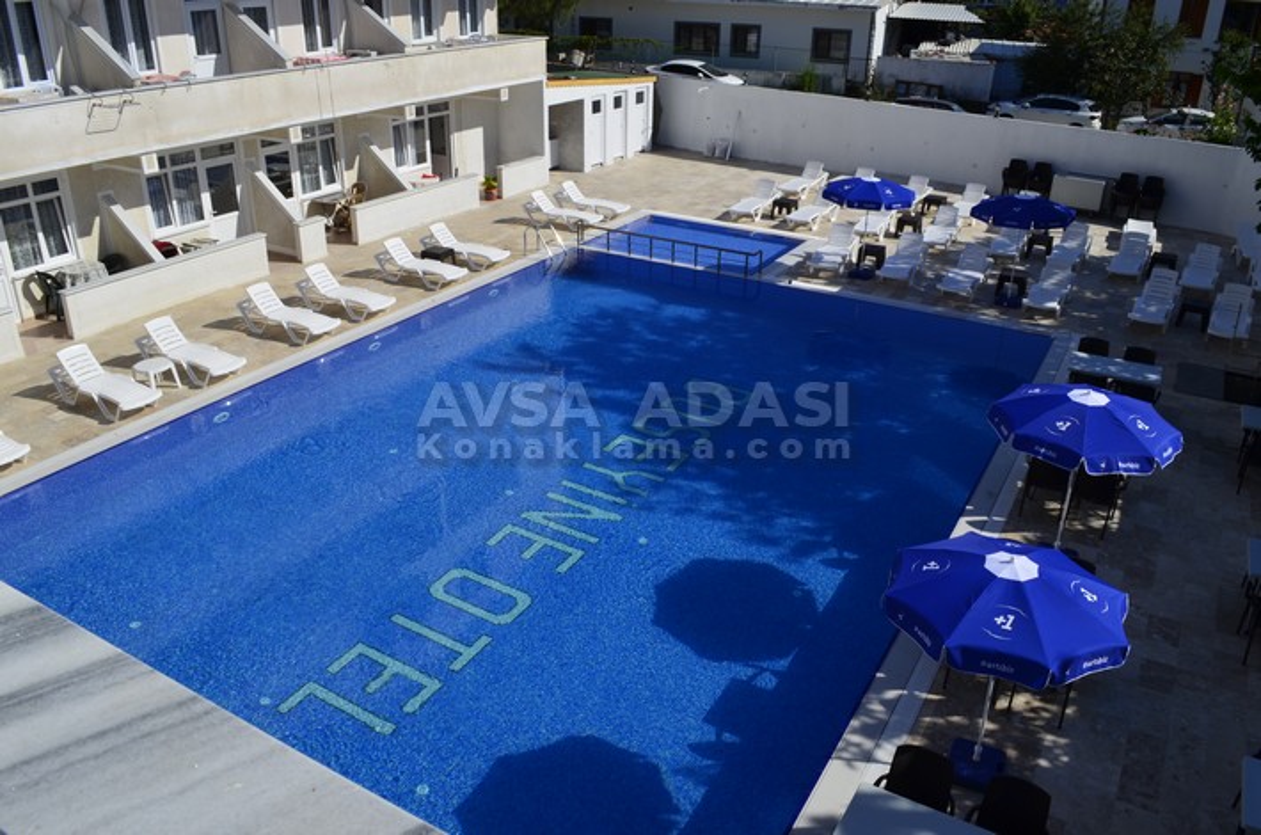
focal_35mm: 27
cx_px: 630
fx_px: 944
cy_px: 418
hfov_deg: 67.5
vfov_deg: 47.7
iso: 100
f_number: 11
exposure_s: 1/180
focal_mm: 18
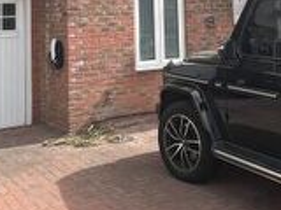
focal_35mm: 57
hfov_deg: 33.4
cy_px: -20
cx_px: 197
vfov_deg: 24.0
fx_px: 463
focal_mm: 1.57
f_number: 1.8
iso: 32
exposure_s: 1/1054
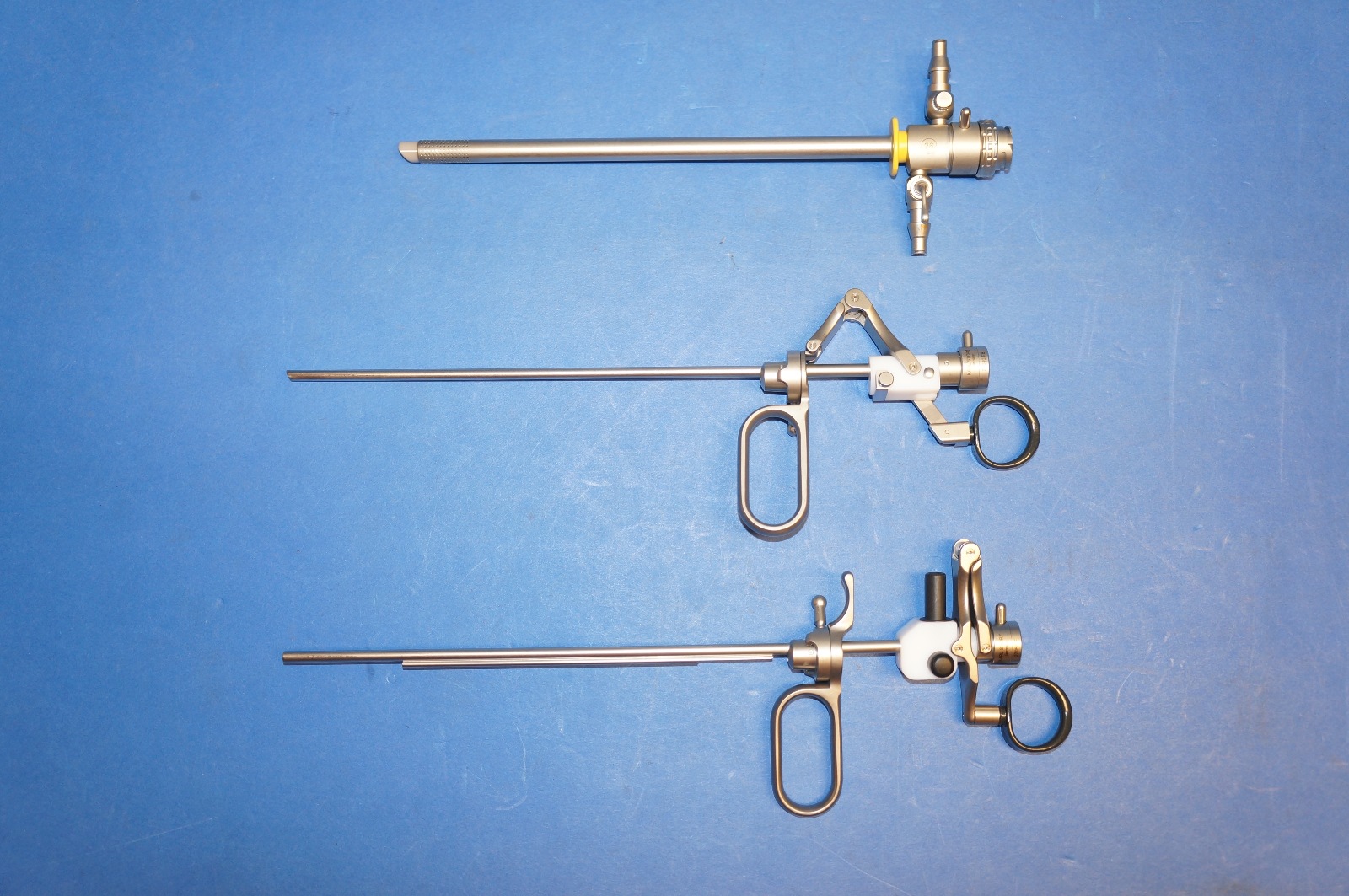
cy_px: 448
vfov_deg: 38.3
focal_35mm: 34
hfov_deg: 55.2
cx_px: 674
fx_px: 1291
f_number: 4
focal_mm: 23
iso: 400
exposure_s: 1/60
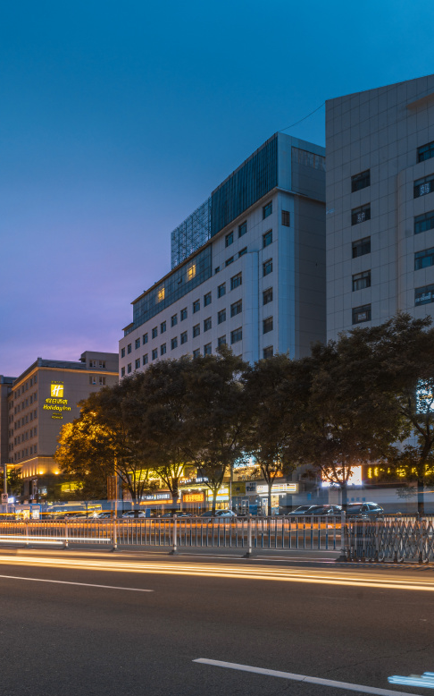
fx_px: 625
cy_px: 344
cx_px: 172
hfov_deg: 38.1
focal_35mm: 33
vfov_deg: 58.1
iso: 100
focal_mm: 21
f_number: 14
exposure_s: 5
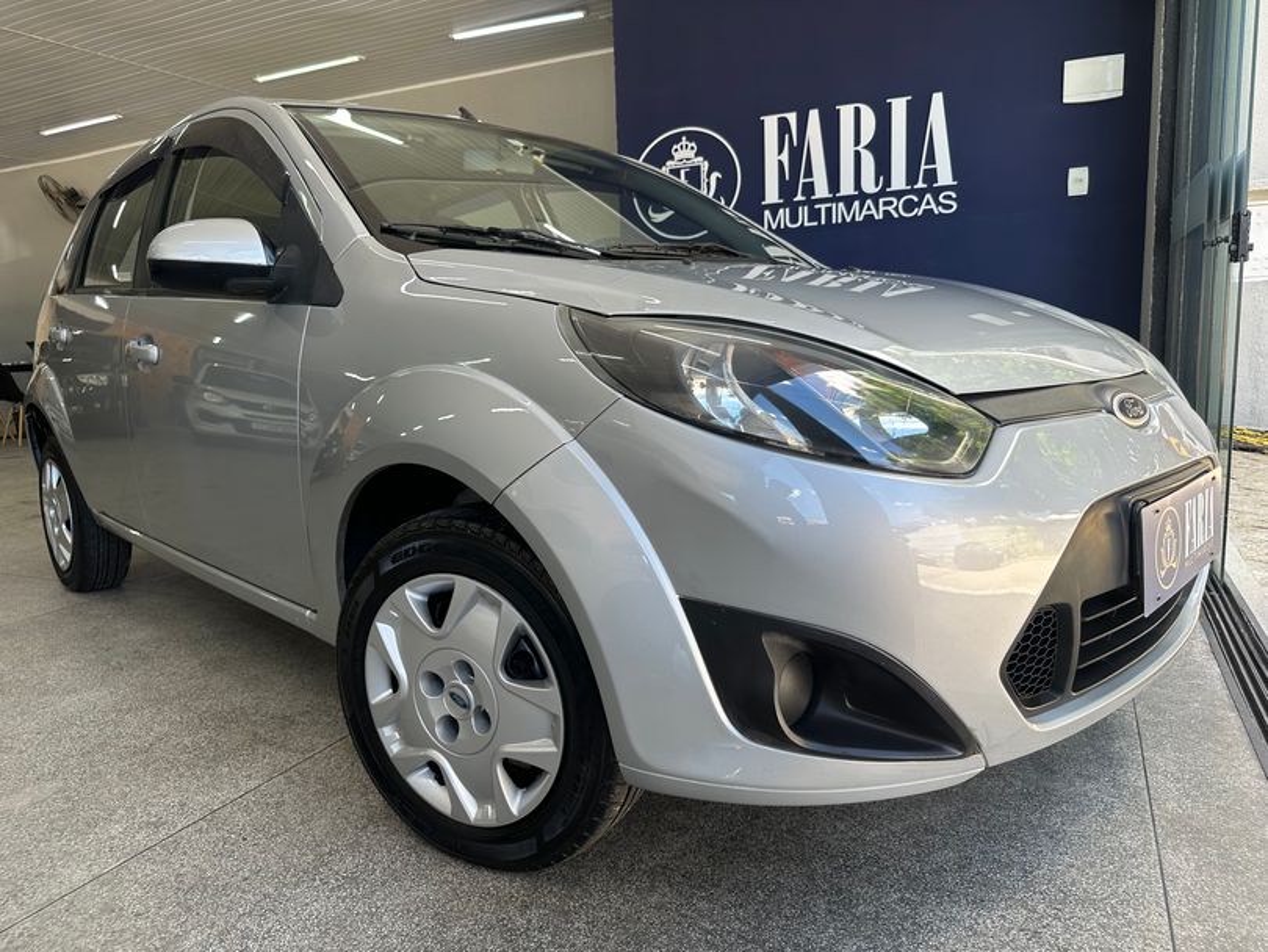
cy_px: 476
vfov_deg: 56.8
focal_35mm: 24
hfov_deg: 71.6
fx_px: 879
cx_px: 634
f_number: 1.78
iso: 64
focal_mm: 6.86
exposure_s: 1/183
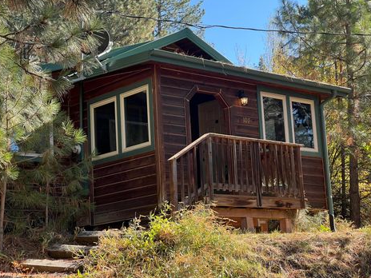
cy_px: 129
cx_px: 188
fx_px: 890
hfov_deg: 23.6
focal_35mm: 83
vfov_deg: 17.8
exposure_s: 1/133
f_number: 2.8
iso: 32
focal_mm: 9
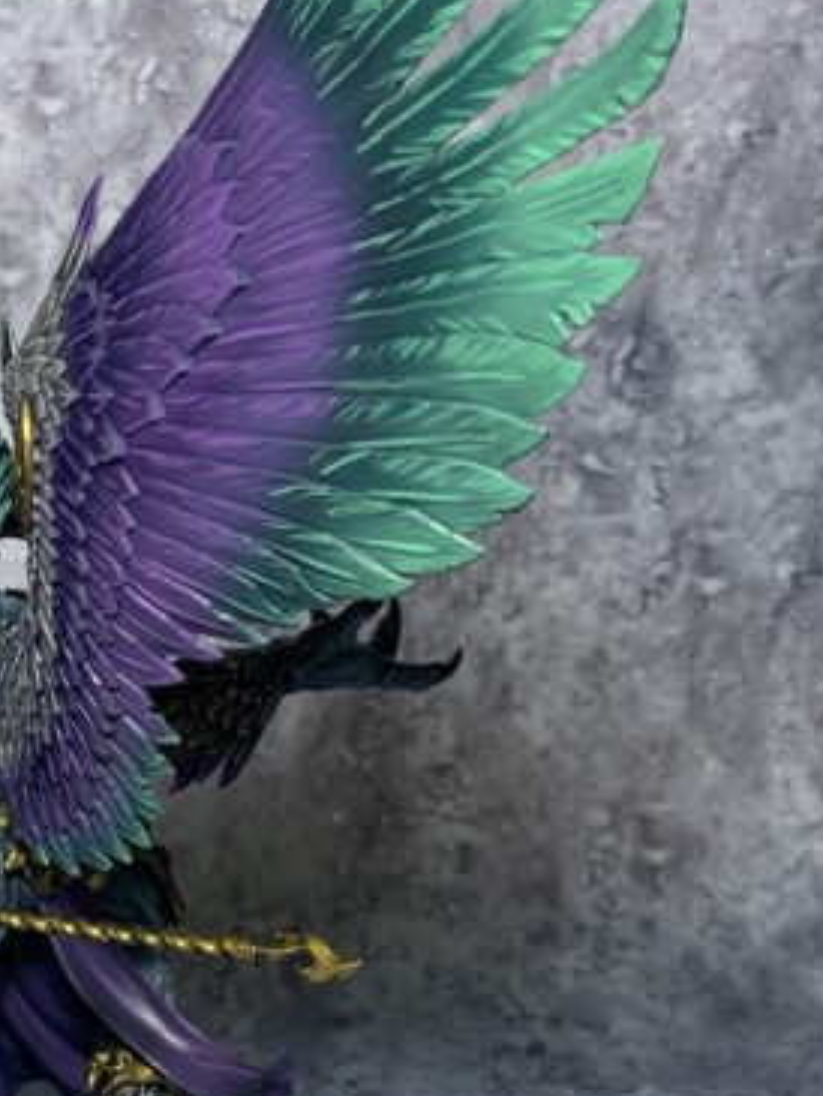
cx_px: -99
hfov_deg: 19.3
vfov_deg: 26.6
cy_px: 682
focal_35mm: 73
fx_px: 2313
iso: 80
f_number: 1.8
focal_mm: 4.25
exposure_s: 1/121
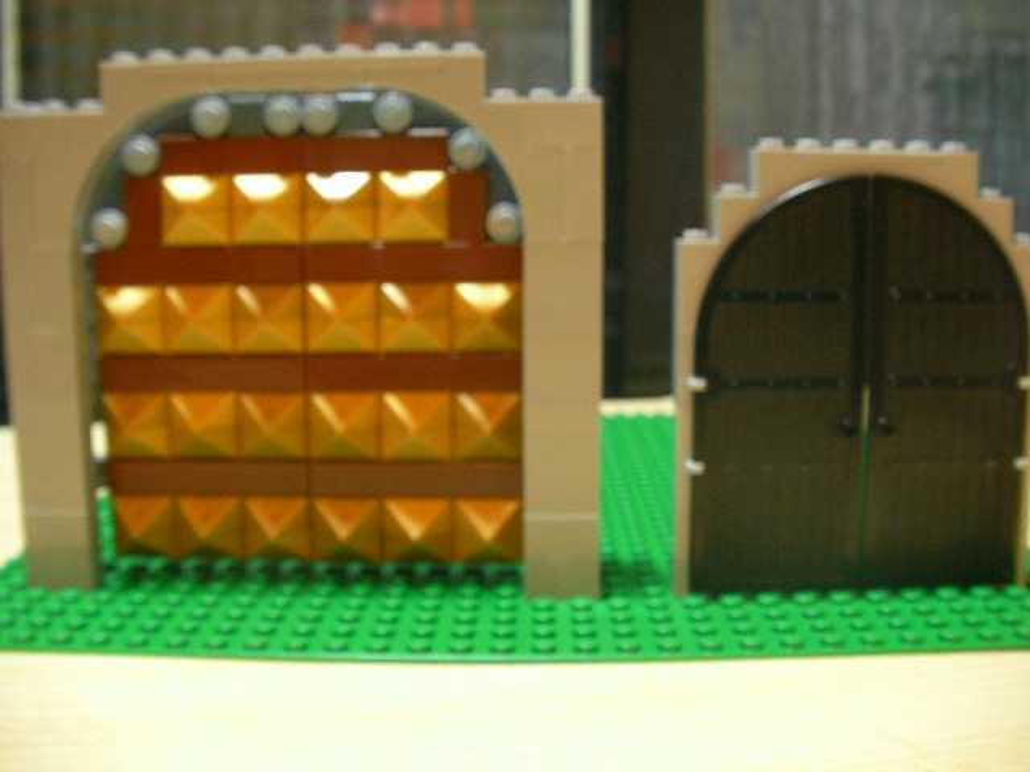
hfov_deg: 49.0
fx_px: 1131
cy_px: 386
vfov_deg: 37.7
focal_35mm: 38
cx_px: 515
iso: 200
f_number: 3.5
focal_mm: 6.3
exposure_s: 1/6.7
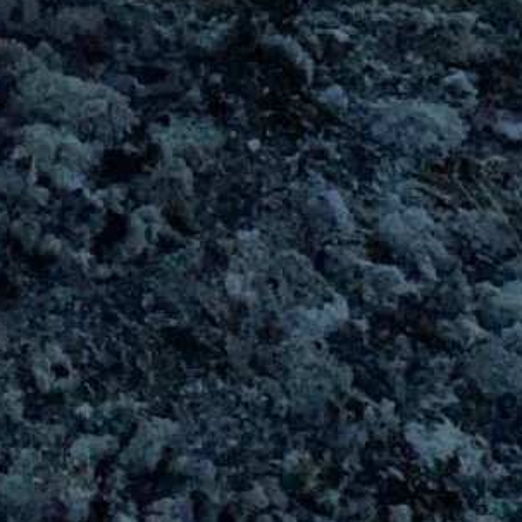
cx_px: -131
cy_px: -572
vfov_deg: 14.4
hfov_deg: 17.0
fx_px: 1655
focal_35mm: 97
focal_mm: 4.25
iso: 640
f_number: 1.8
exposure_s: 1/37
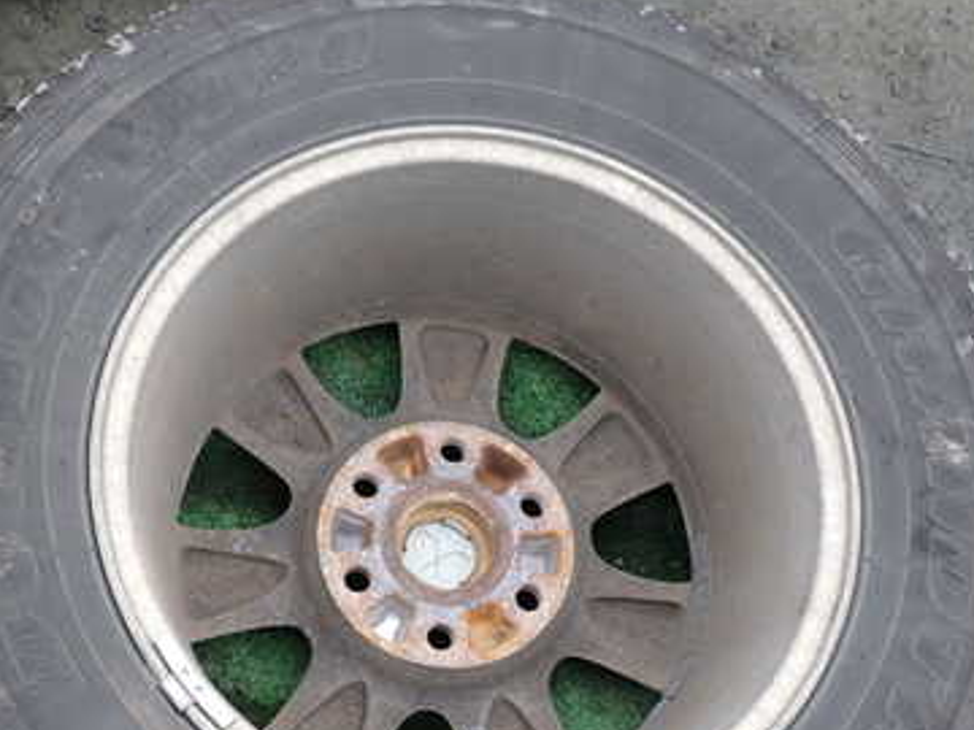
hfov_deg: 38.1
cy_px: 533
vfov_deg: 28.7
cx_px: 438
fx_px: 1407
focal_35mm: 50
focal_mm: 5.4
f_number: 2.3
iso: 100
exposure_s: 1/60
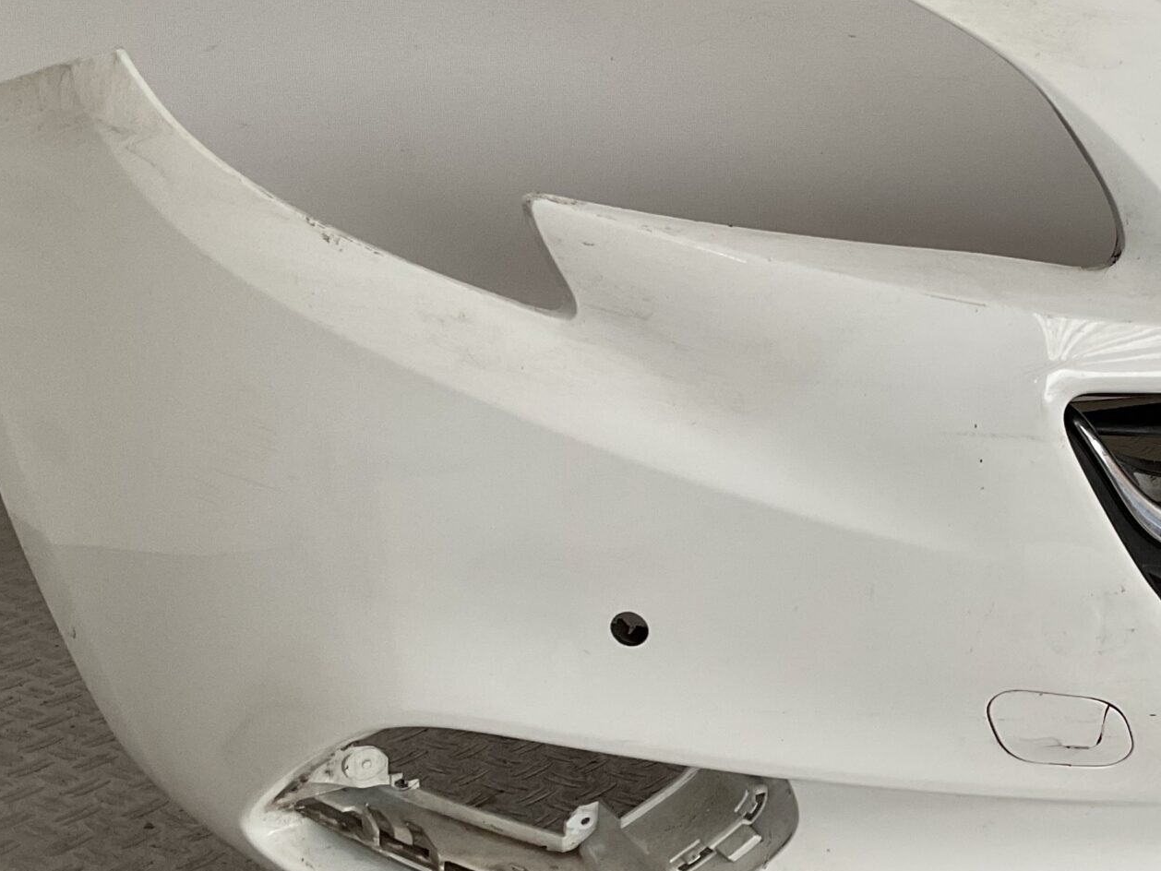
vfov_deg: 24.7
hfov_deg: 31.4
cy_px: 597
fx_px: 1979
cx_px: 1013
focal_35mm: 59
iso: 50
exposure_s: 1/120
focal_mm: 3
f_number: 1.8
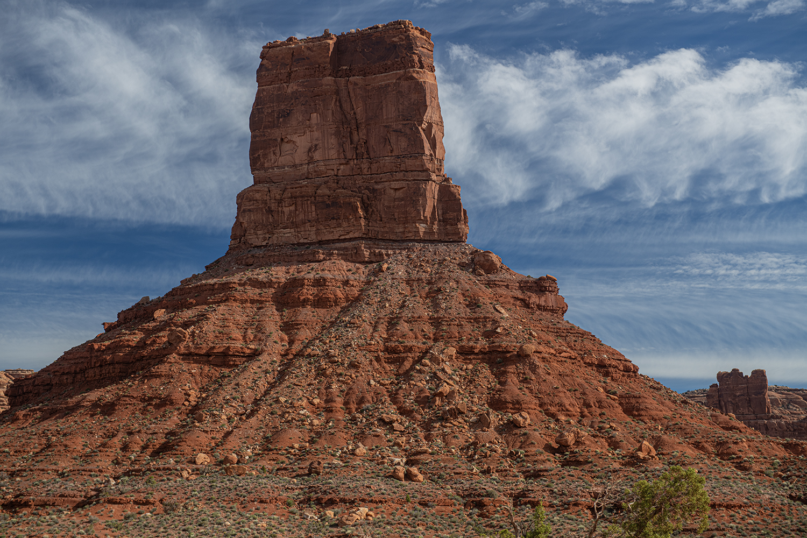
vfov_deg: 24.2
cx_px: 404
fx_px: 1255
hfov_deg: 35.6
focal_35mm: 56
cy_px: 269
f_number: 6.3
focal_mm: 56
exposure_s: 1/160
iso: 100
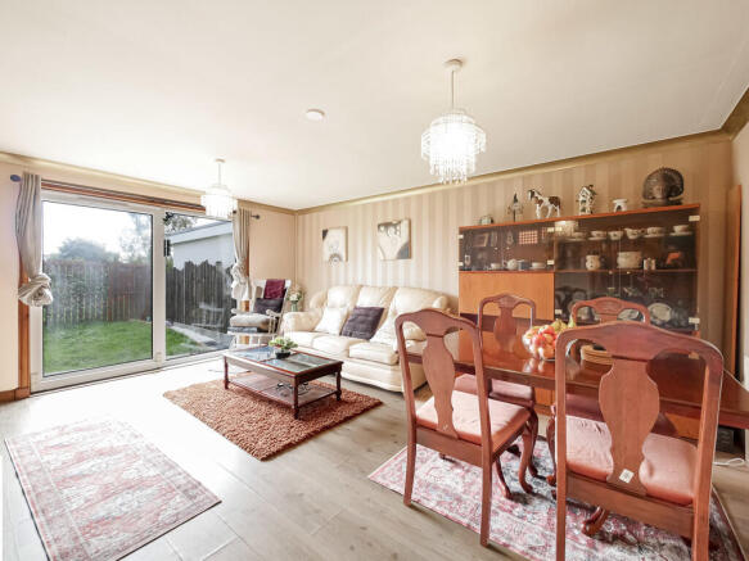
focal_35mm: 14
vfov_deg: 85.7
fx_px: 303
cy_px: 280
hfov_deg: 102.1
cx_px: 374
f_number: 4
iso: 1000
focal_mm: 7
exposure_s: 1/60
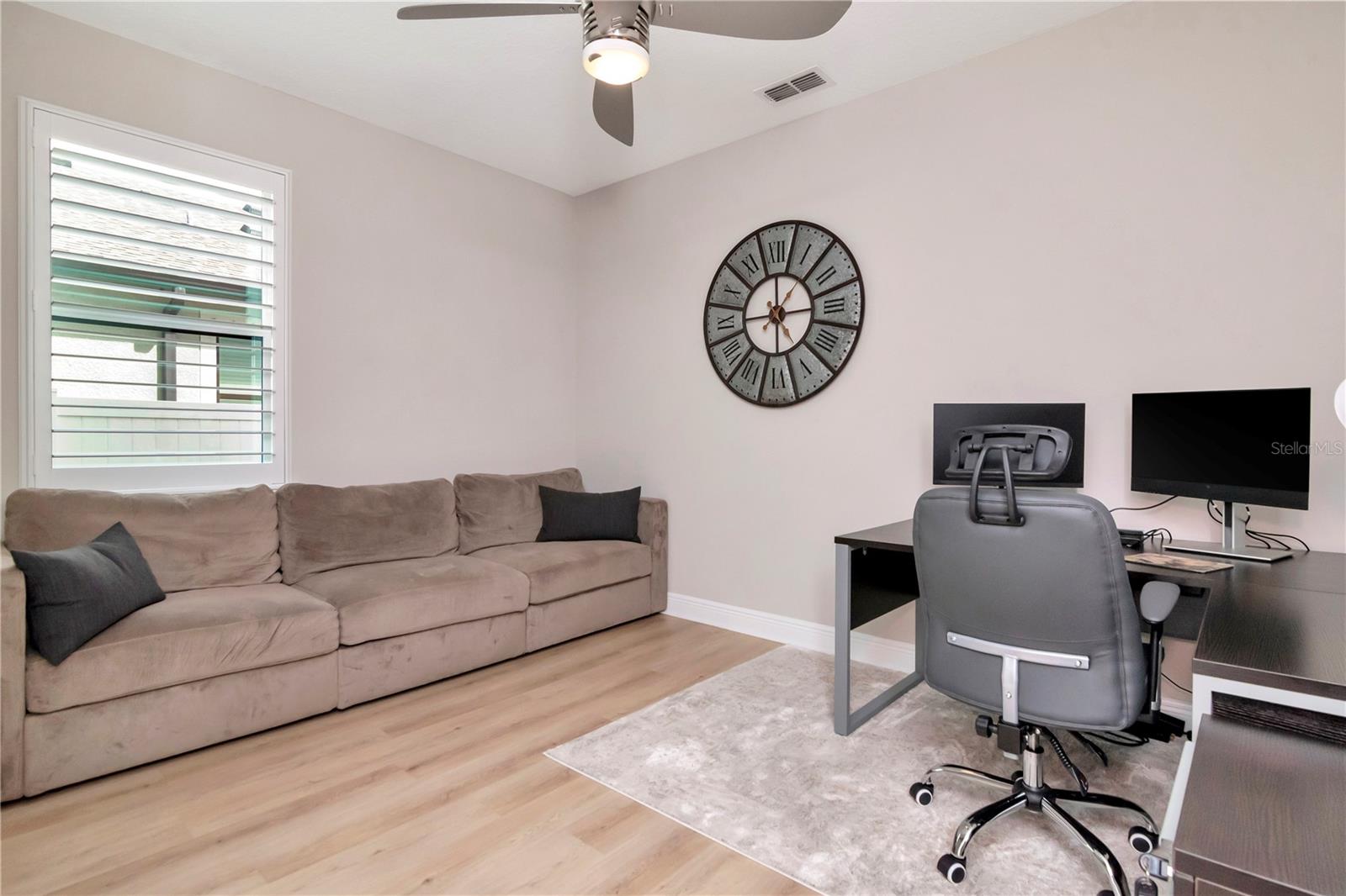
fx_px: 617
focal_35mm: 16
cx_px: 673
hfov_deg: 95.0
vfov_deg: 72.0
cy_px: 448
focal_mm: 11
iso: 1250
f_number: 9
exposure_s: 1/200
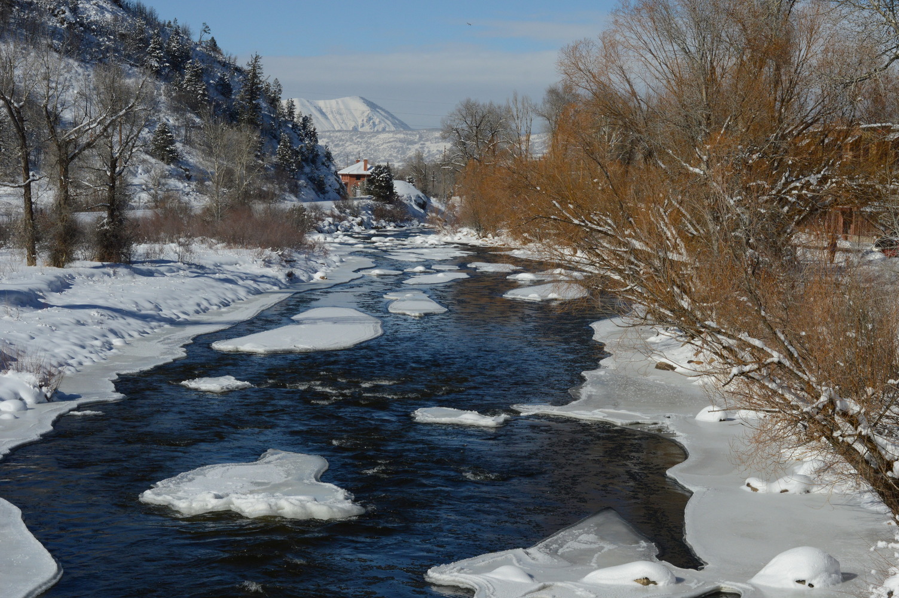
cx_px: 450
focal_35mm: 75
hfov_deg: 27.0
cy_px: 299
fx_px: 1871
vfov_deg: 18.1
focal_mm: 50
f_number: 14
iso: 400
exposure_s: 1/1250
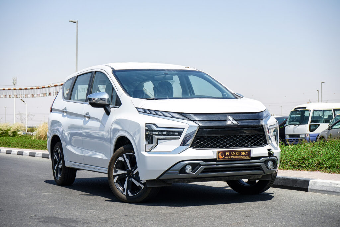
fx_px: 661
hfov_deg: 28.8
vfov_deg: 19.5
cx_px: 170
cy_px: 114
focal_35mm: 70
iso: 320
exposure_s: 1/500
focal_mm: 70
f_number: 10
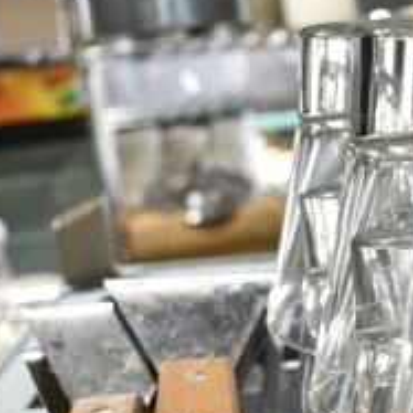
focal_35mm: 75
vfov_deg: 22.5
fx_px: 1012
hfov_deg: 23.0
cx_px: 269
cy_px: 364
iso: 100
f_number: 3.5
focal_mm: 18
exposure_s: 1/40
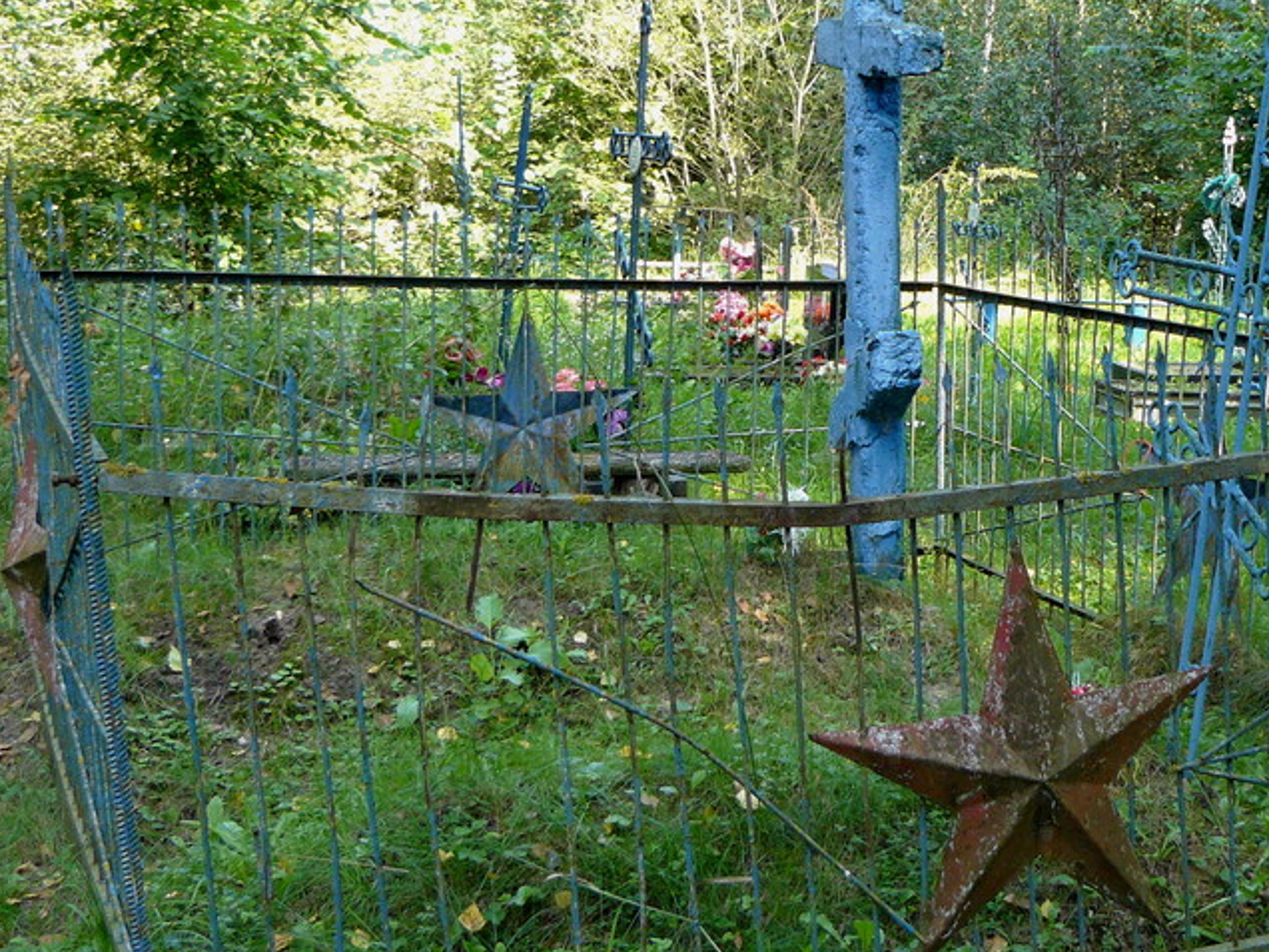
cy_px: 371
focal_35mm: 58
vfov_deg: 25.2
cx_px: 854
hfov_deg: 32.9
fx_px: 2126
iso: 100
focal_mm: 6
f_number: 2.8
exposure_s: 1/80
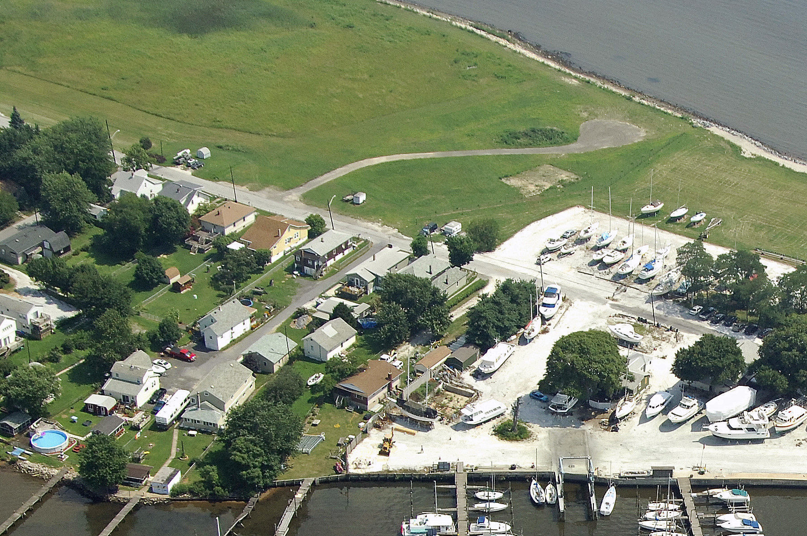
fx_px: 1925
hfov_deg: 22.9
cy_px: 533
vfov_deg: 15.6
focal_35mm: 86
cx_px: 761
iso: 400
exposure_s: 1/1000
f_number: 7.1
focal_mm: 24
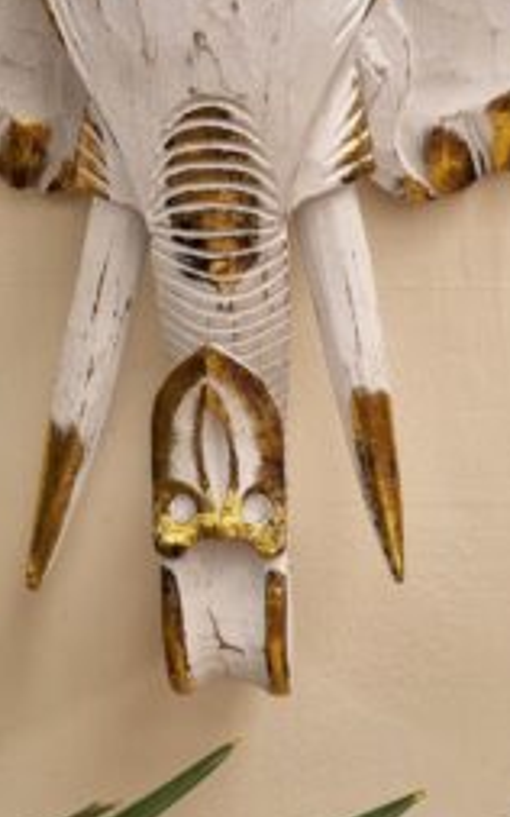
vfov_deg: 35.1
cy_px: 350
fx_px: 1291
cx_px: 223
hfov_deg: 22.3
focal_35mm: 58
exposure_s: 1/221
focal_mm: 5.4
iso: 50
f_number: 1.8
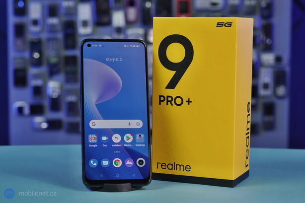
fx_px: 567
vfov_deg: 20.3
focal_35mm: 67
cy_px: 102
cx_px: 152
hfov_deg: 30.1
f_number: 7.1
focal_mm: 67
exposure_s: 1/125
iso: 800
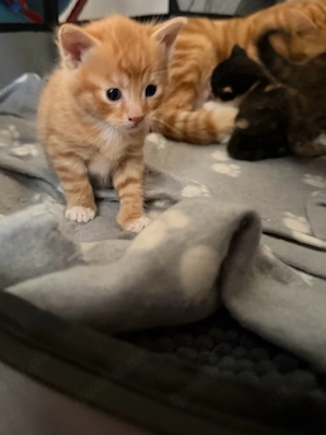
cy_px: 194
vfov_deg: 63.3
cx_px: 137
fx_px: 352
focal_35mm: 28
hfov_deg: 49.5
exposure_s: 1/30
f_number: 1.78
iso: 1000
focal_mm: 6.76
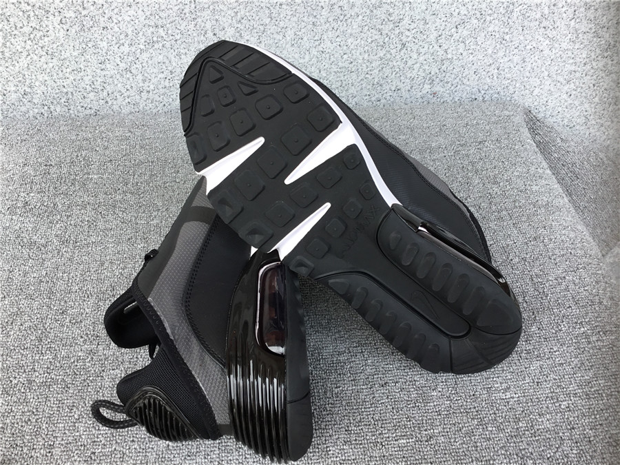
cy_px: 232
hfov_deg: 58.4
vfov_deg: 45.4
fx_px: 555
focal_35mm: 31
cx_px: 310
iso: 25
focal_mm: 3.3
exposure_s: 1/195
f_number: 2.4
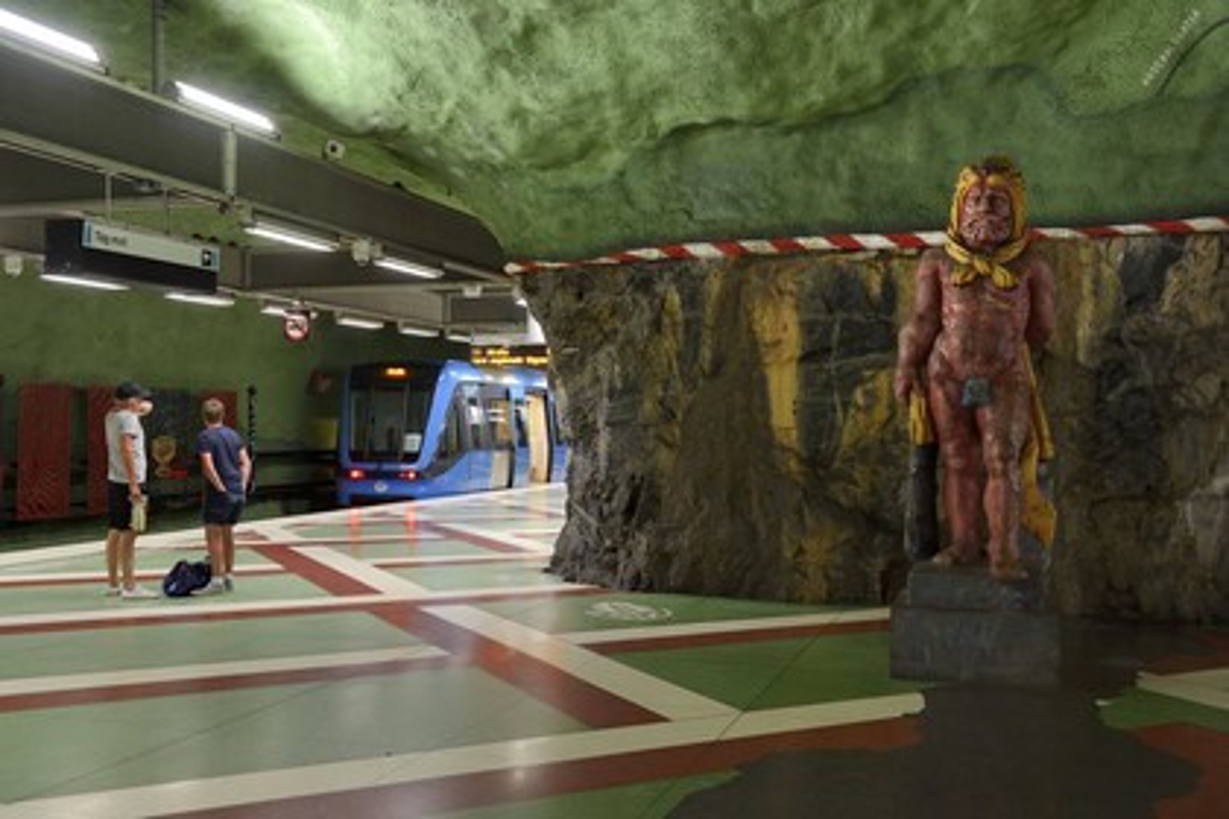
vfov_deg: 36.9
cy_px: 410
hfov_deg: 53.1
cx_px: 614
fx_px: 1229
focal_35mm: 36
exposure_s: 1/30
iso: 1600
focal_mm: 36
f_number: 4.5
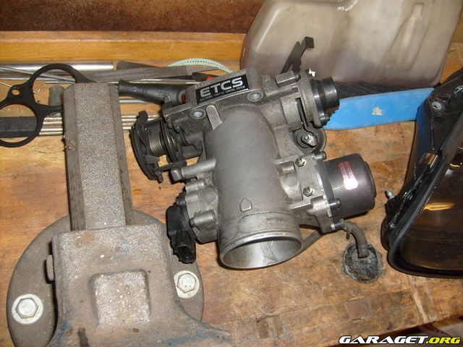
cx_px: 232
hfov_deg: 52.6
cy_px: 174
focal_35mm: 35
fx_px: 468
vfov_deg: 40.7
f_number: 2.8
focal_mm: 5.8
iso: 100
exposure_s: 1/45
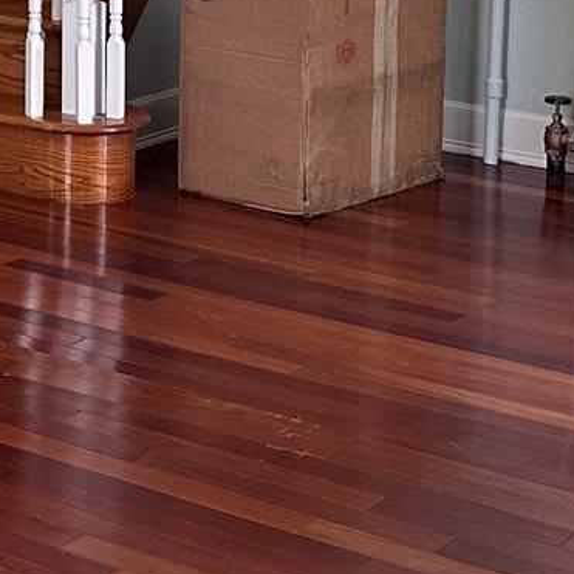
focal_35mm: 117
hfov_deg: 13.5
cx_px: -421
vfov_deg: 14.3
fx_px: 2195
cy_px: -184
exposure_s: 1/120
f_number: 1.78
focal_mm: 6.86
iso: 125
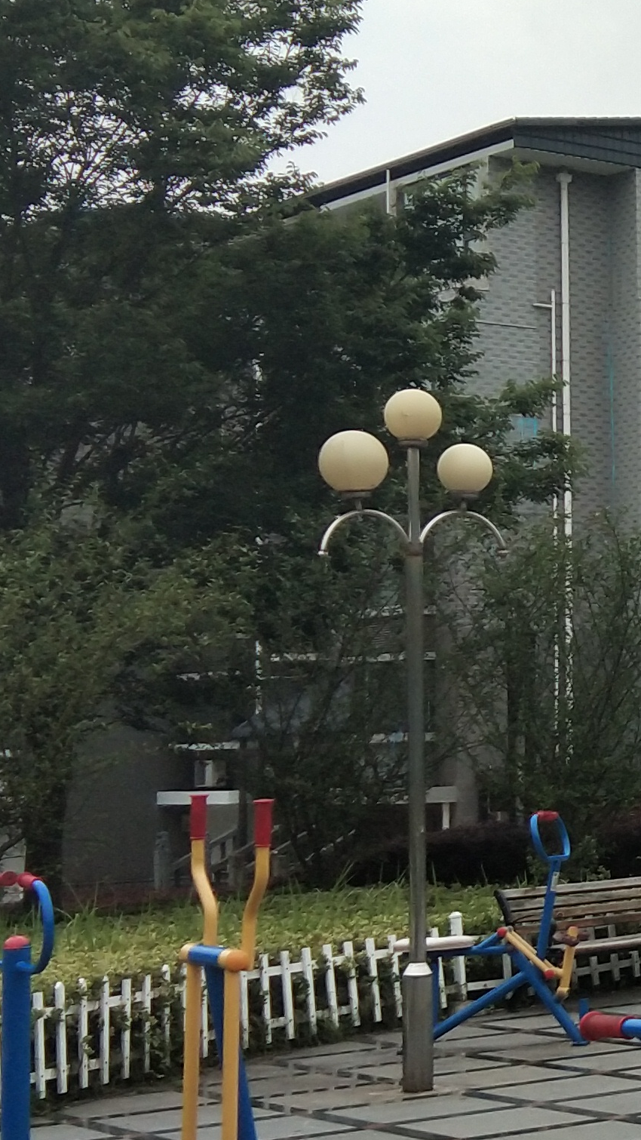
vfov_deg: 22.9
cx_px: 1323
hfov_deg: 11.6
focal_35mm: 93
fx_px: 2810
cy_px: 600
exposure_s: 1/423
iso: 50
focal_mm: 3.69
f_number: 2.2
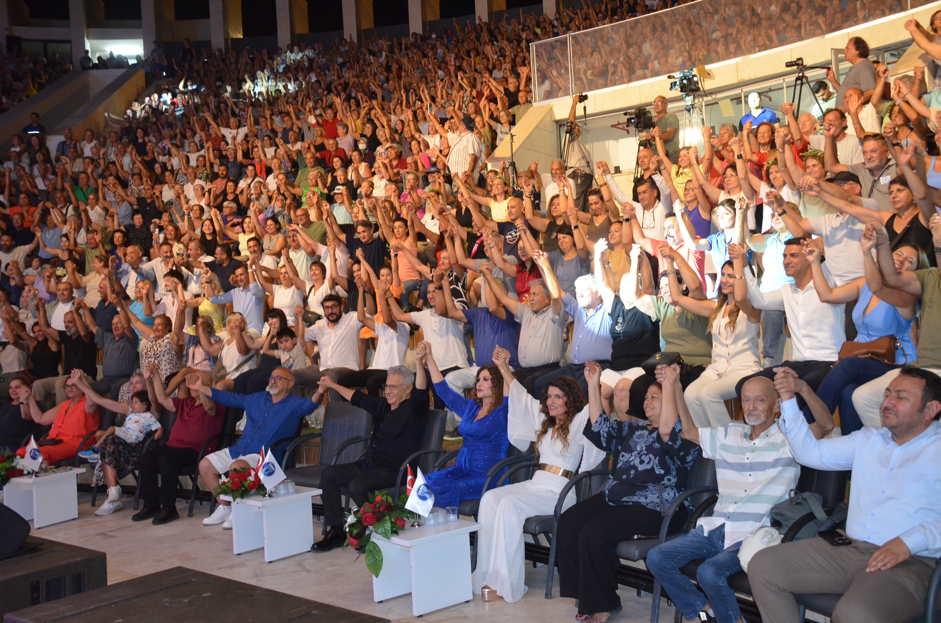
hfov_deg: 57.3
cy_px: 312
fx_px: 861
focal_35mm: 33
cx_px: 470
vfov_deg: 39.8
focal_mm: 22
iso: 2000
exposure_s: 1/60
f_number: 3.8
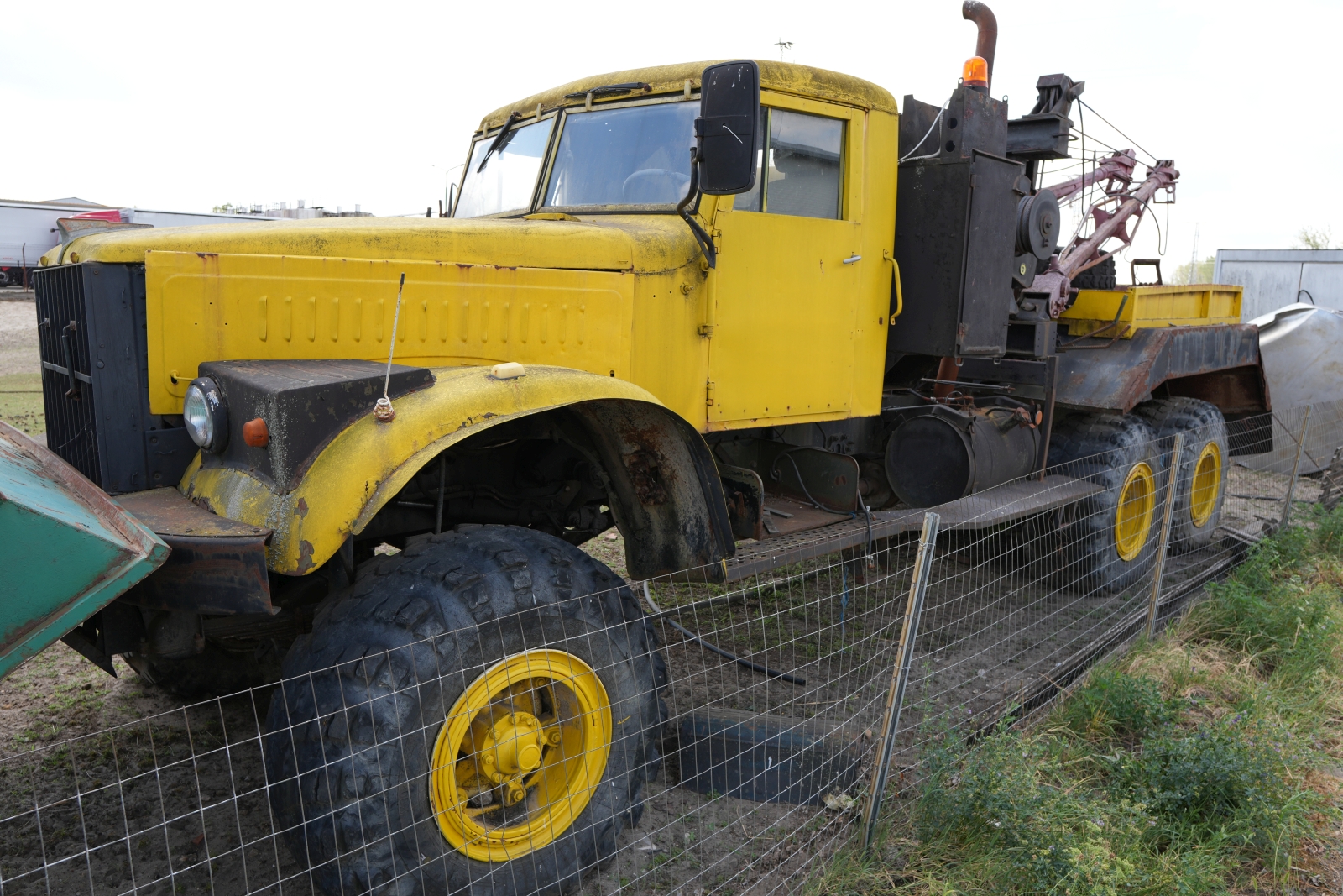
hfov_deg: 73.7
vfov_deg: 53.1
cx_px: 672
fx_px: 895
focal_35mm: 24
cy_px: 448
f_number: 4.5
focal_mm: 16
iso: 100
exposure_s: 1/200
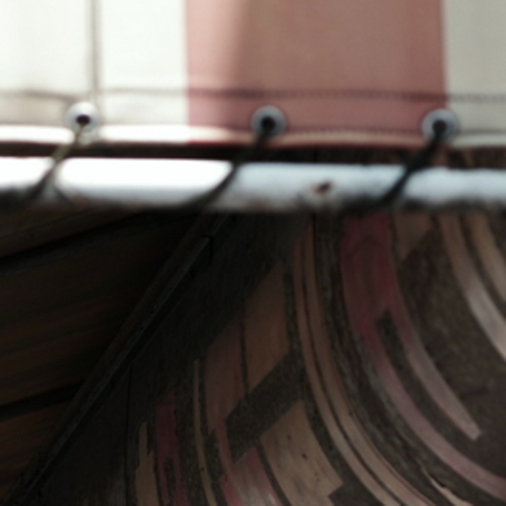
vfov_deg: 5.1
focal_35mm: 344
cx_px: 191
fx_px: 5689
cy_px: 573
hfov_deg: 5.1
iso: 100
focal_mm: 70
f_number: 4
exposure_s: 1/320
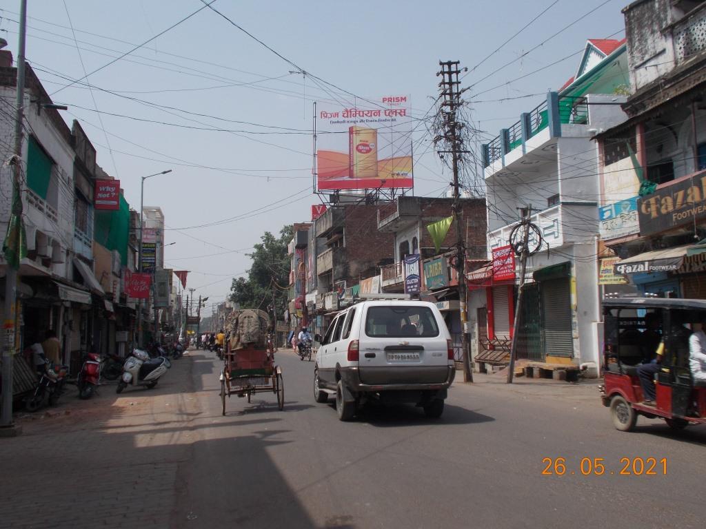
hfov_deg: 54.0
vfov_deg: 41.8
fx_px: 693
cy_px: 264
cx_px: 353
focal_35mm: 34
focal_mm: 6
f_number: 9.2
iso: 80
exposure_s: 1/200
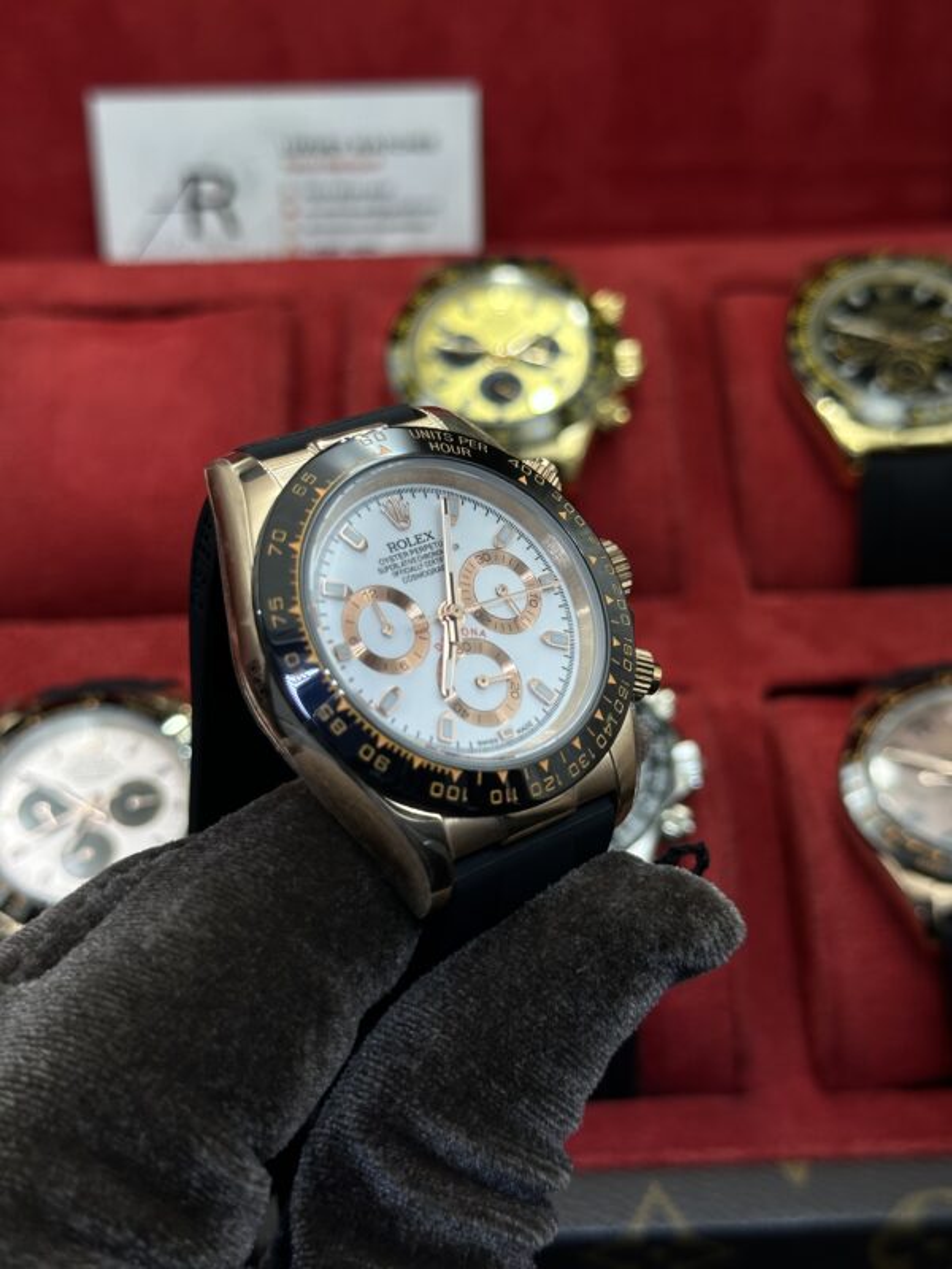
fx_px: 1760
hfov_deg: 30.3
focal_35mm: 48
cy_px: 634
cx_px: 476
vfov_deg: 39.7
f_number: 1.78
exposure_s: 1/903
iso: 64
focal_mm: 6.86
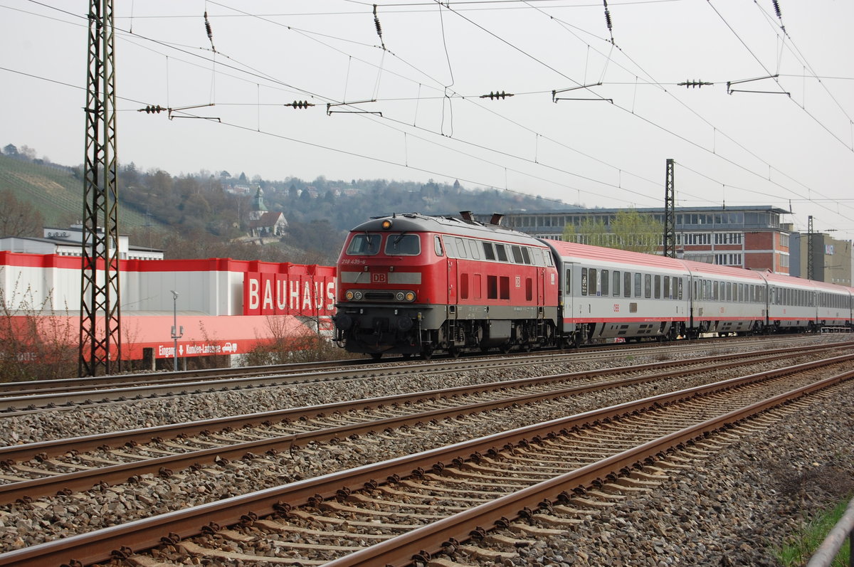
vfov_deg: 16.5
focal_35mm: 82
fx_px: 1955
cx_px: 427
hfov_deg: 24.6
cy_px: 284
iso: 200
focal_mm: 55
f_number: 8
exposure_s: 1/250
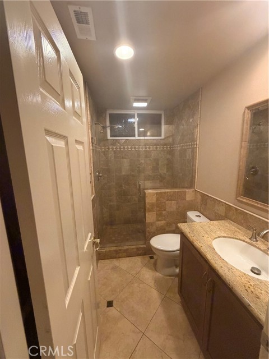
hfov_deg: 85.7
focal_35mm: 14
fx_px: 145
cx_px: 134
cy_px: 180
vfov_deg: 102.1
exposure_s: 1/60
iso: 400
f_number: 2.2
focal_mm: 2.22
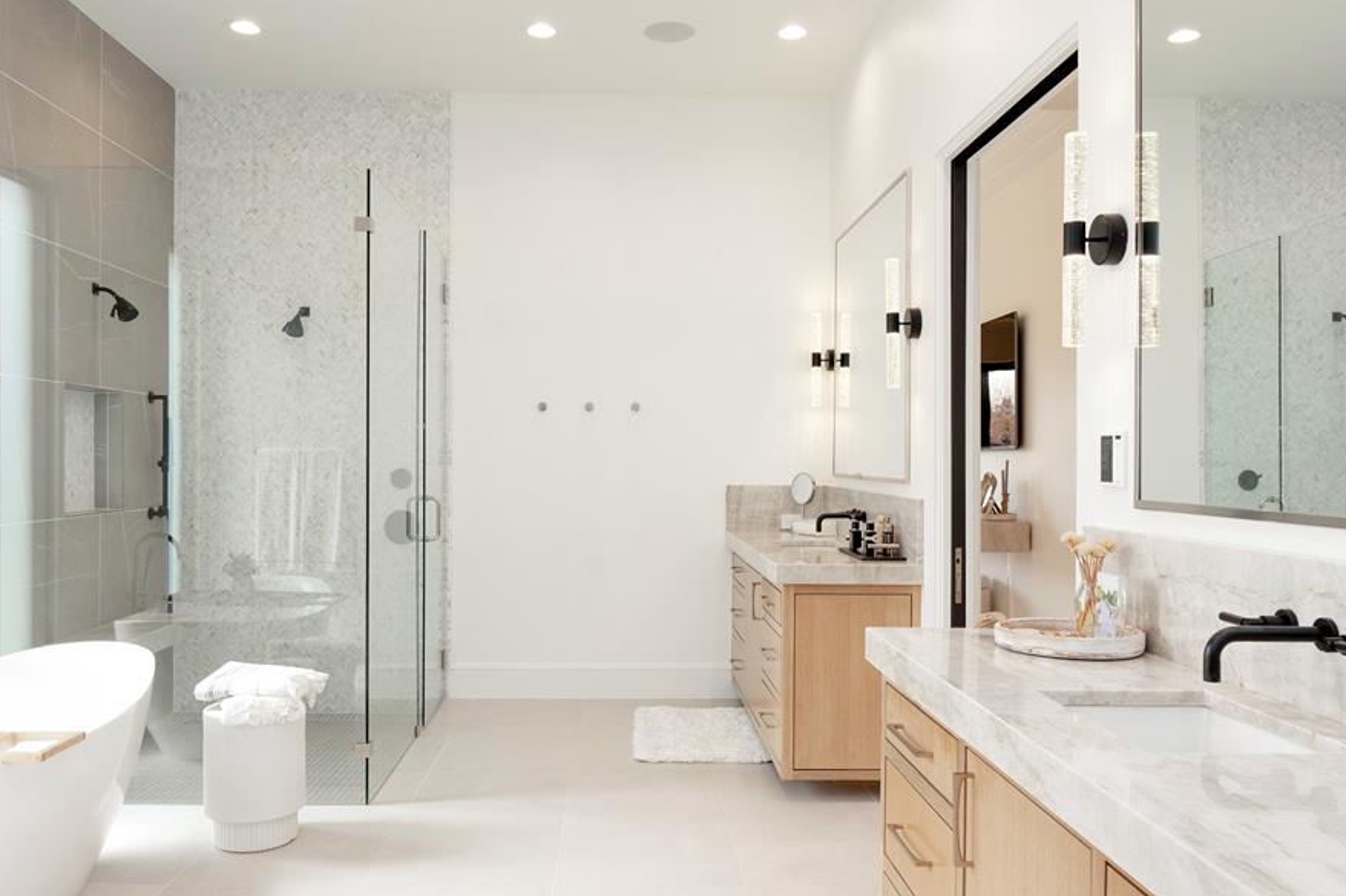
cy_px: 464
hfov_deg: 65.4
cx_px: 639
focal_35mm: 28
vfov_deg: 46.4
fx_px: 1047
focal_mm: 16
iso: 800
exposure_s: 1/50
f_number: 9
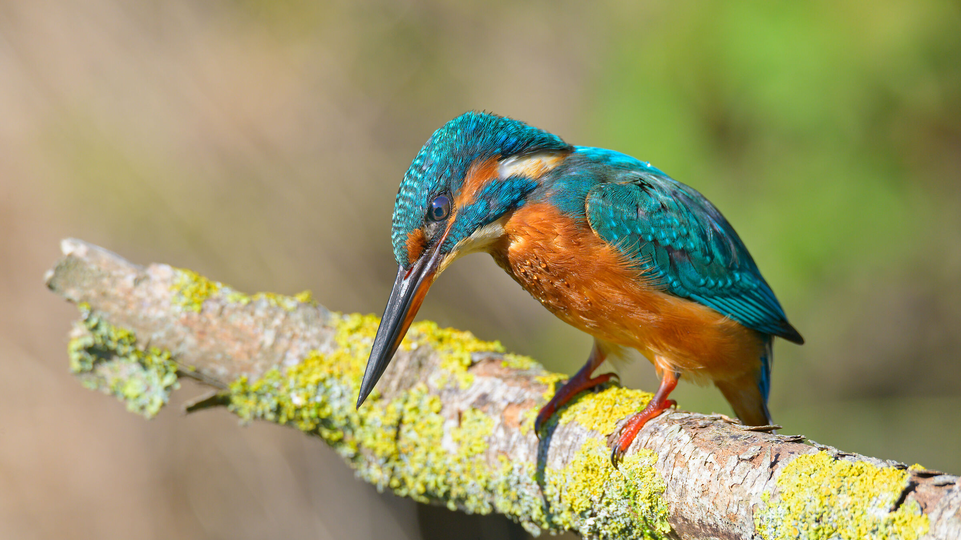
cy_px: 262
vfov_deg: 1.9
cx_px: 481
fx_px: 16027
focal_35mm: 629
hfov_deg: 3.4
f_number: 9
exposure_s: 1/800
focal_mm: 600
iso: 900
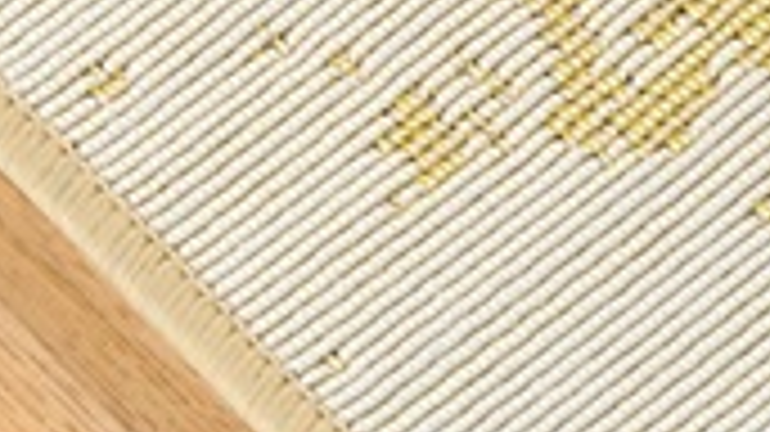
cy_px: -274
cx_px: 941
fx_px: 7612
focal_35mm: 373
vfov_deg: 3.2
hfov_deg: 5.8
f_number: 25
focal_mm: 38
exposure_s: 1/160
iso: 500
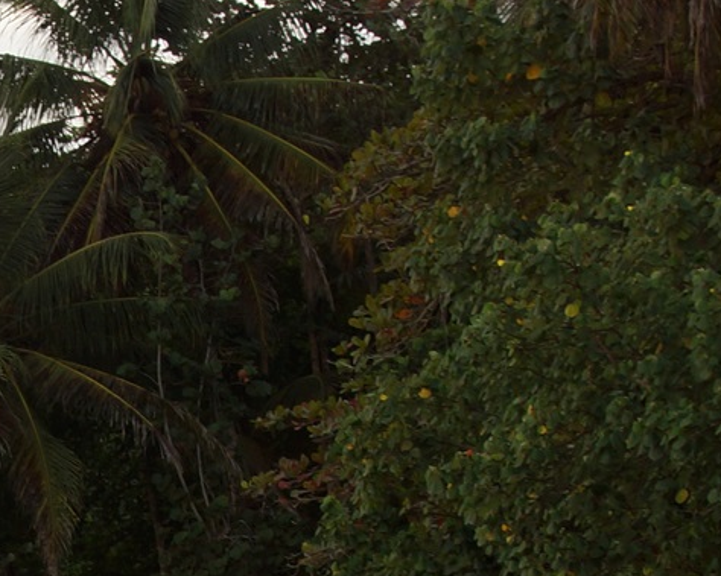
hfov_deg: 9.7
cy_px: 777
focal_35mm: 193
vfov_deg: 7.9
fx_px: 4118
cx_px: -386
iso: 100
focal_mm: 26
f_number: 5.6
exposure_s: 1/25
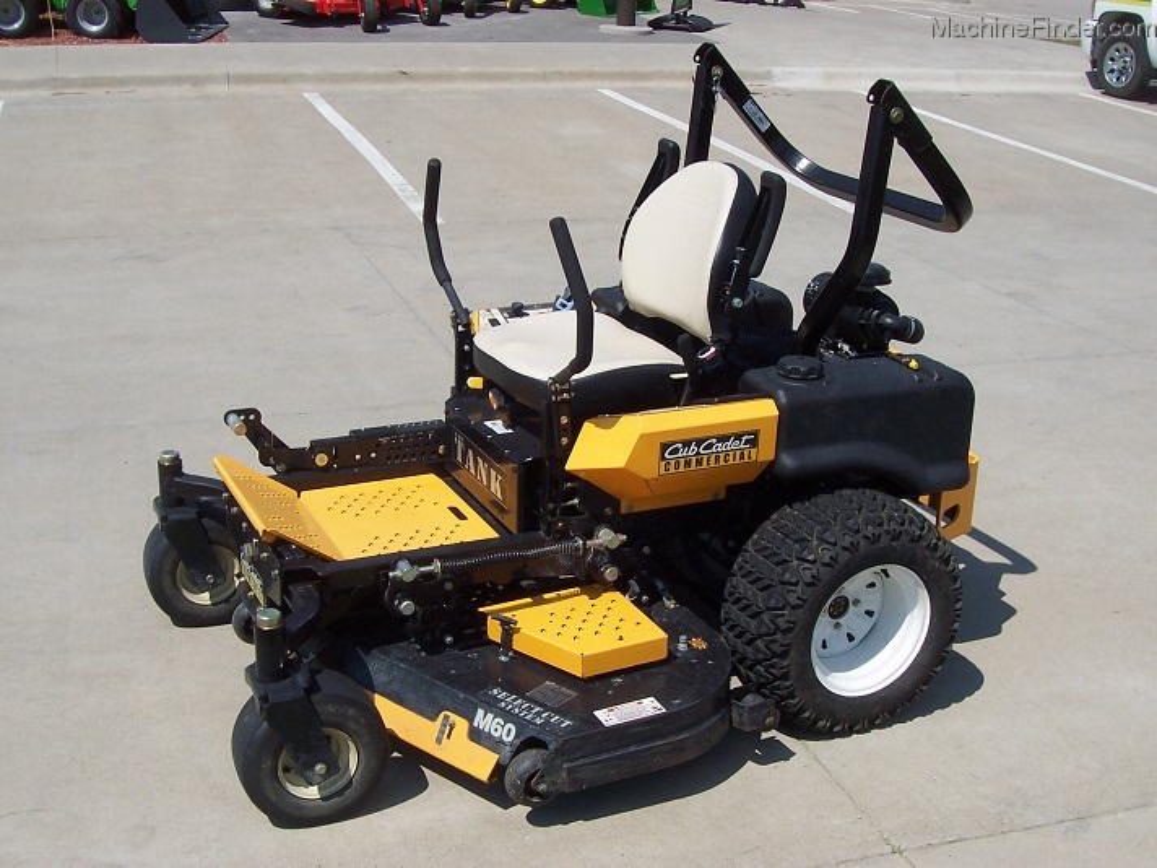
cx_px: 578
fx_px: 1537
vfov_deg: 31.5
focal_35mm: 46
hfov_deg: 41.2
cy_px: 434
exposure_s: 1/750
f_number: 5.6
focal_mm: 7
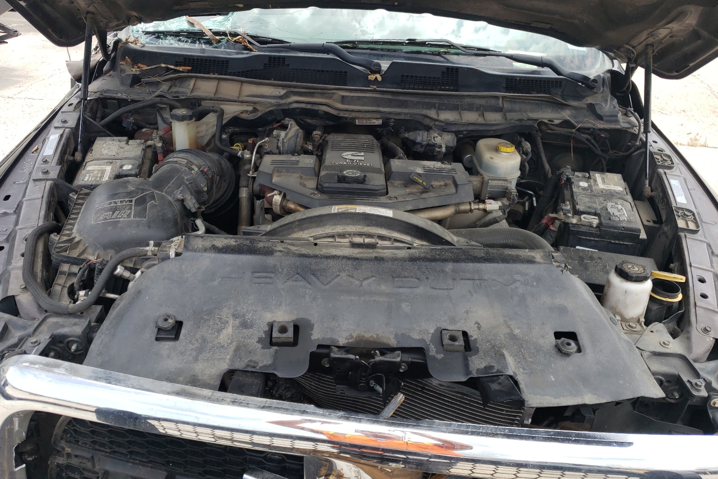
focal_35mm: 28
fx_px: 558
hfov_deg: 65.5
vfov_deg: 46.3
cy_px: 208
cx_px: 349
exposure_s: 1/1000
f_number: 1.5
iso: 50
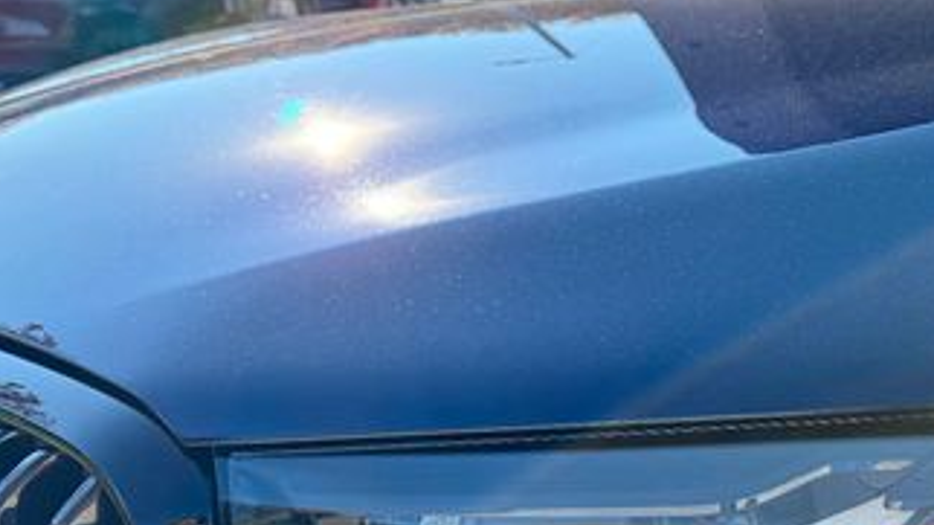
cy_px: 508
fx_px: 1288
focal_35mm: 52
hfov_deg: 37.4
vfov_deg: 22.3
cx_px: 832
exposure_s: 1/1271
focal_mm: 6.76
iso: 100
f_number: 1.78
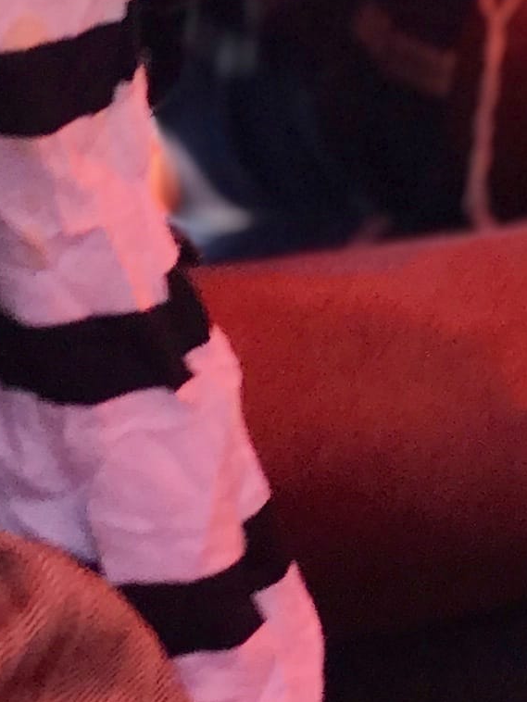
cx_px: 929
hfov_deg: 4.9
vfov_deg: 6.3
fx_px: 6147
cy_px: -843
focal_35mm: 303
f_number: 2.8
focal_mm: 6.6
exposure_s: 1/100
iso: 32
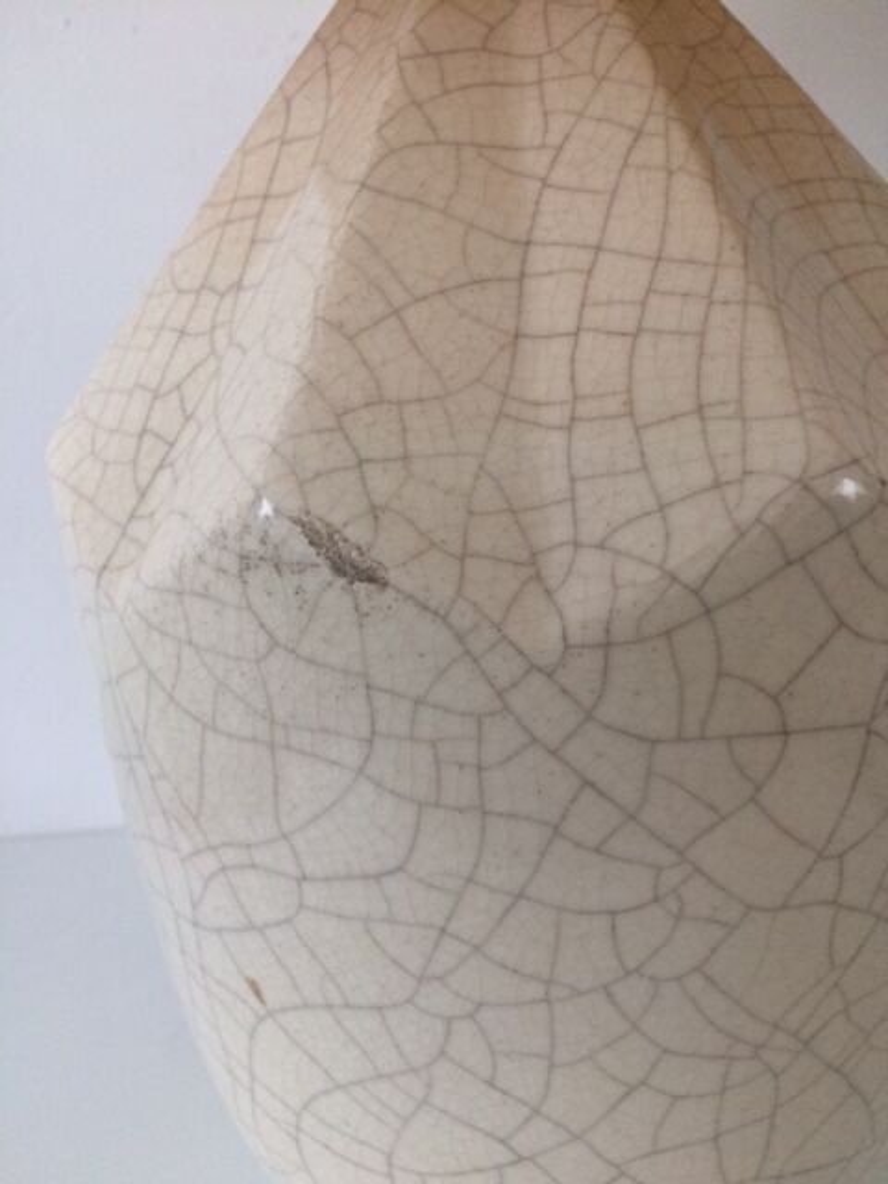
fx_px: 992
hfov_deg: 48.2
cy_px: 592
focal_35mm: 29
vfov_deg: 61.7
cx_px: 444
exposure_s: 1/33
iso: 200
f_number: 2.2
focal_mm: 4.15
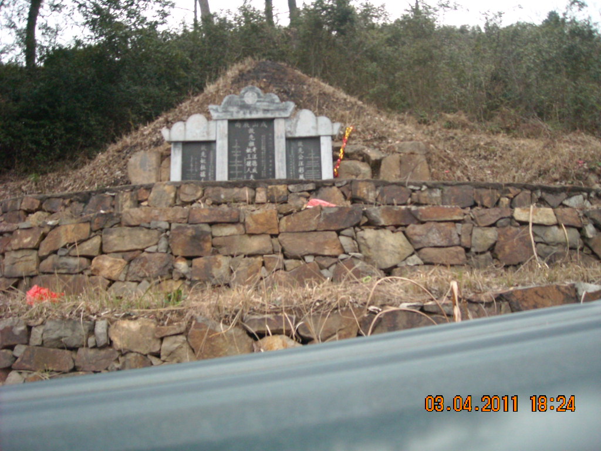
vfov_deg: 40.7
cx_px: 300
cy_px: 226
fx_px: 608
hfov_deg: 52.6
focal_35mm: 35
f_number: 2.8
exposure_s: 1/60
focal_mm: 5.7
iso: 351
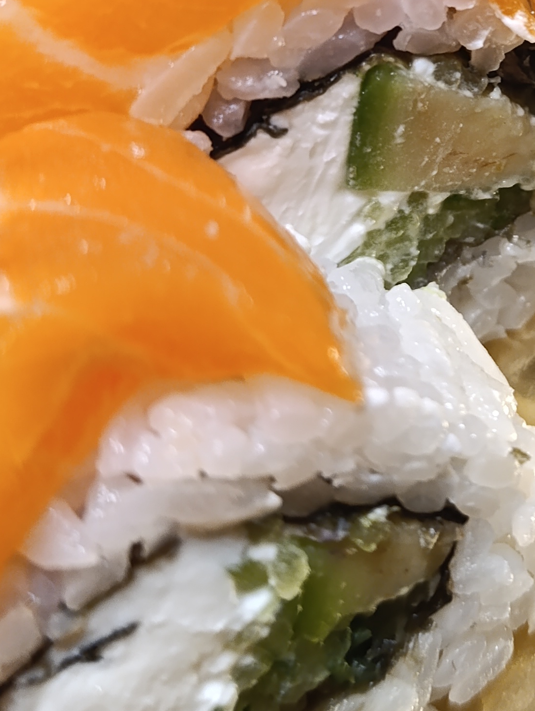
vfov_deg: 29.8
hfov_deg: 22.2
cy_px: 192
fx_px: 1315
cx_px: 529
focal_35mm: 64
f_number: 1.6
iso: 1000
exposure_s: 1/33.3
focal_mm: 6.14
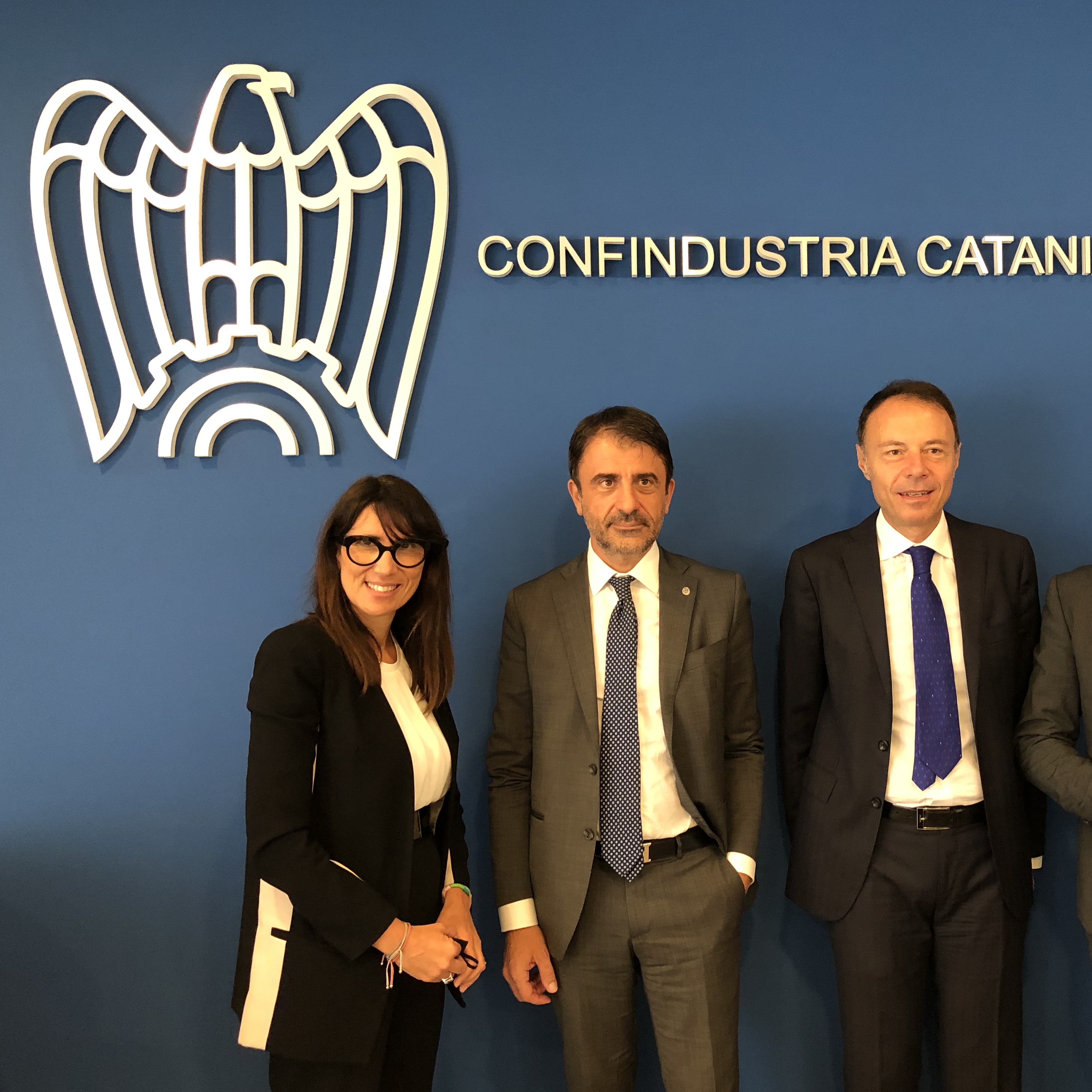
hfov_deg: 47.6
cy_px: 543
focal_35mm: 34
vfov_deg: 48.5
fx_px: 1213
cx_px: 734
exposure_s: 1/17
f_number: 1.8
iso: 100
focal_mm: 3.99
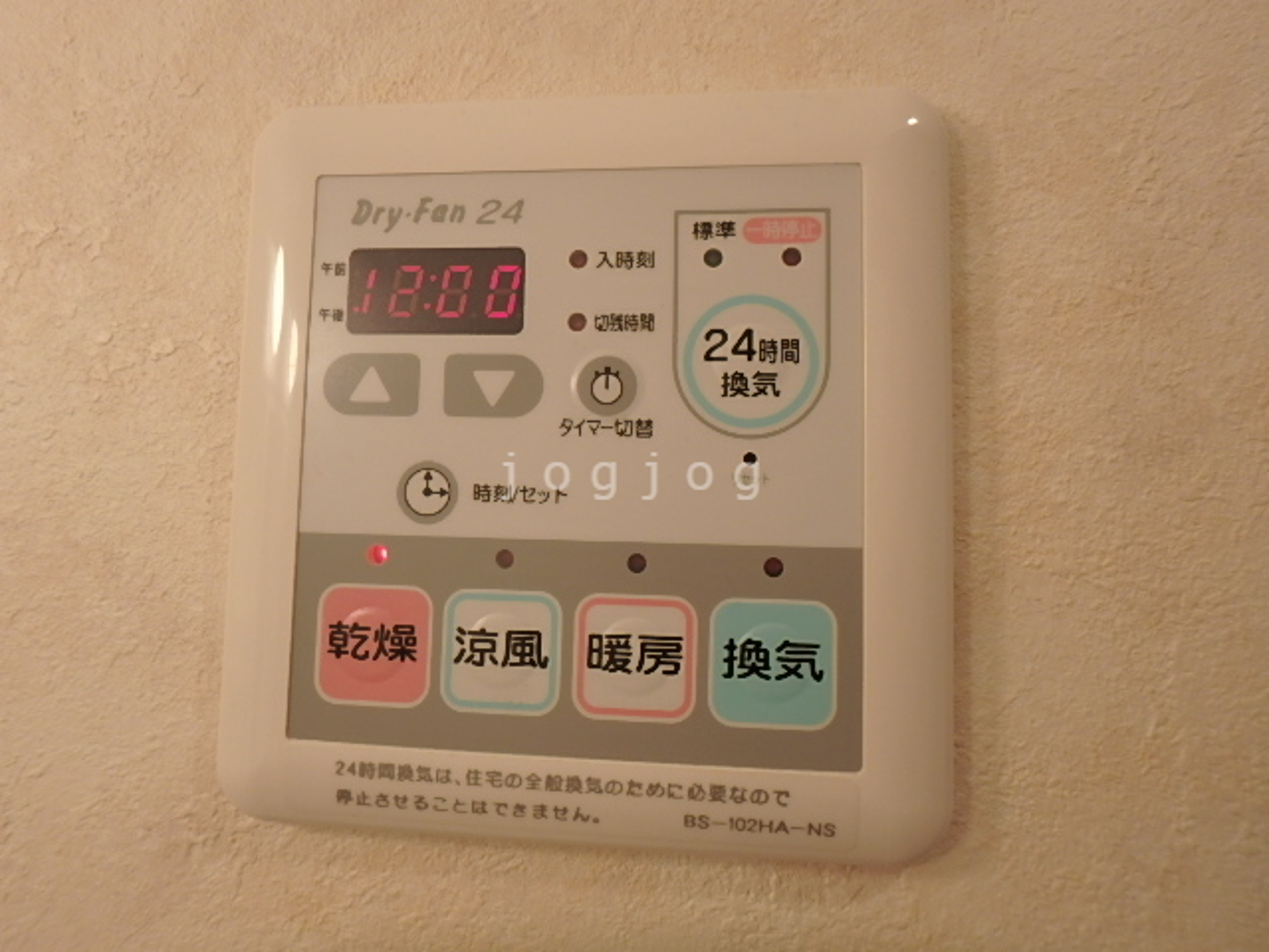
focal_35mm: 21
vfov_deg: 63.4
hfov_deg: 79.0
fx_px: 770
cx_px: 634
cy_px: 476
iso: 125
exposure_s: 1/60
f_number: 3.5
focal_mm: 3.7
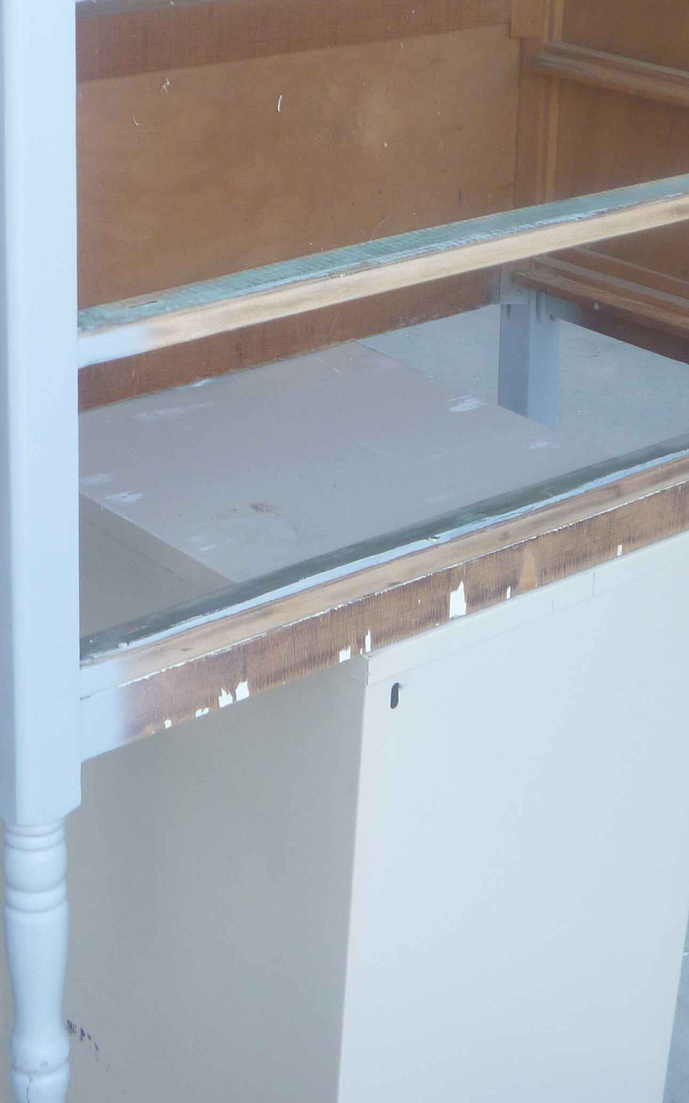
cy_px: 343
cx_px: 402
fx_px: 2163
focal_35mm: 72
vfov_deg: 28.4
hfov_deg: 18.1
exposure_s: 1/40
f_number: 3.5
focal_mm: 6.3
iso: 100
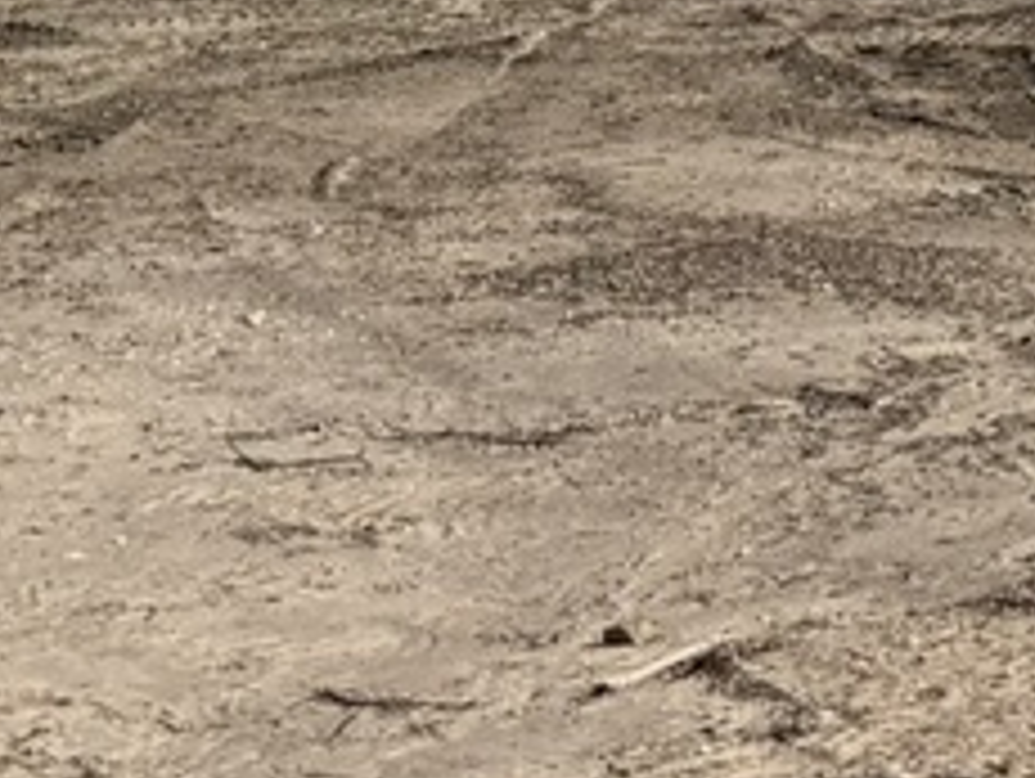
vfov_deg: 8.6
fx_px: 4490
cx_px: 2250
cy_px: -1385
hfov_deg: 11.5
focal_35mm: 150
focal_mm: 6.76
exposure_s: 1/6173
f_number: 1.78
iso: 80
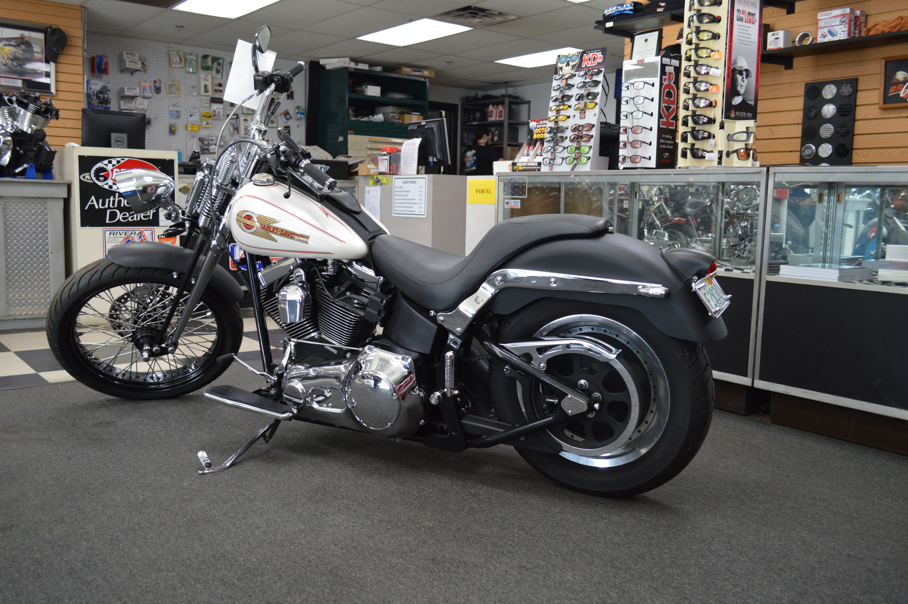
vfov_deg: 43.5
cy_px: 302
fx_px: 756
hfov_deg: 62.0
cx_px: 454
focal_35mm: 30
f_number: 3.8
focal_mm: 20
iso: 400
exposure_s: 1/60
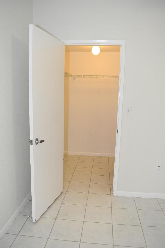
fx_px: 186
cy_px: 124
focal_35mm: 27
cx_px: 82
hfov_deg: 47.9
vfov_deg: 67.4
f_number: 5
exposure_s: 1/100
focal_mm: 18
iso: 400
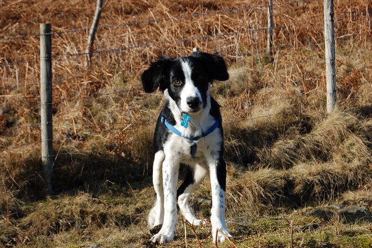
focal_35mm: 82
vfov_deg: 16.5
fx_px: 852
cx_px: 186
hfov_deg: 24.6
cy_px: 124
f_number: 9
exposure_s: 1/320
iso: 200
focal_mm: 55
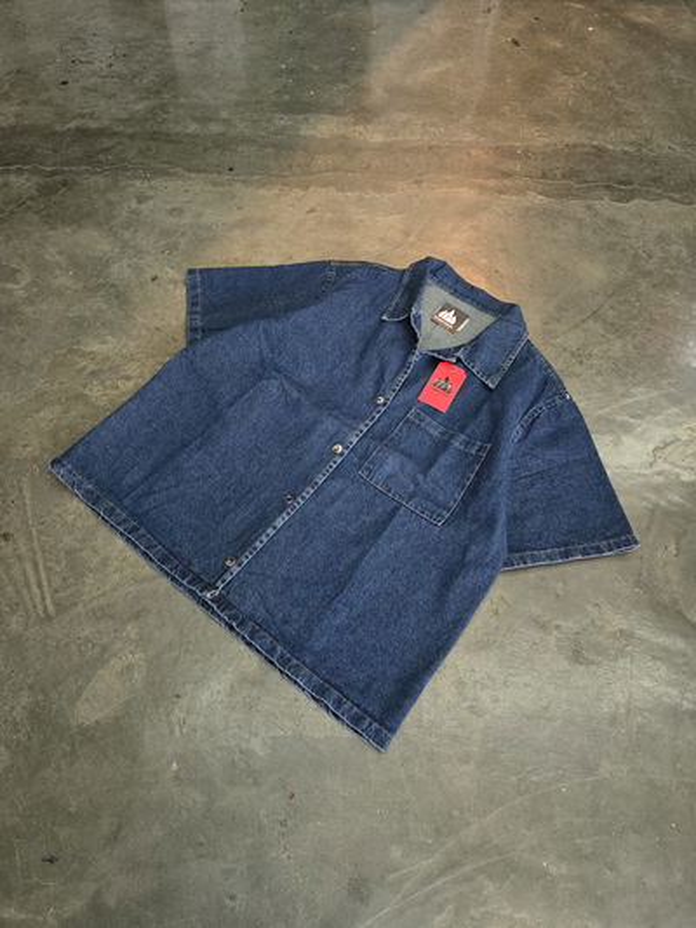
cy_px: 464
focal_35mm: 23
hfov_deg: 58.9
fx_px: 616
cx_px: 348
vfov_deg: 73.9
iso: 320
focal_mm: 6.3
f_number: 1.7
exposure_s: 1/100
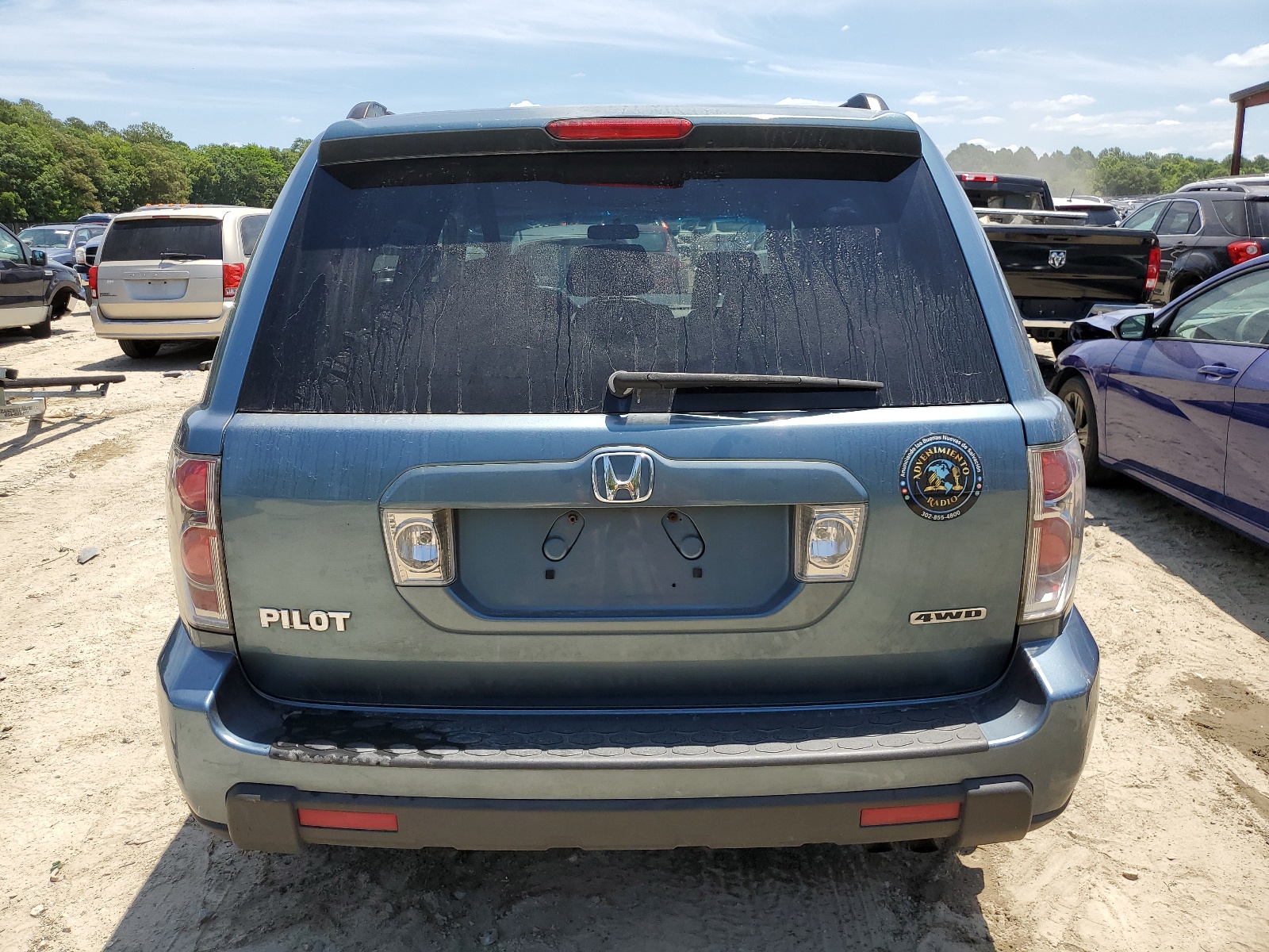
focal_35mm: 26
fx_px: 953
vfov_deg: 53.1
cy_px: 476
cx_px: 634
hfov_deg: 67.3
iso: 50
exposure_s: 1/2500
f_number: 1.5
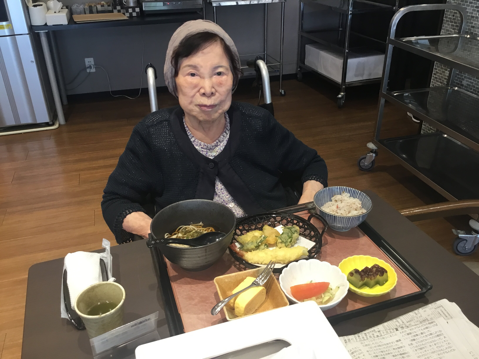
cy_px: 180
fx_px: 429
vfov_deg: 45.4
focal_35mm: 31
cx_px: 240
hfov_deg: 58.4
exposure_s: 1/30
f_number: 2.4
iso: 64
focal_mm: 3.3
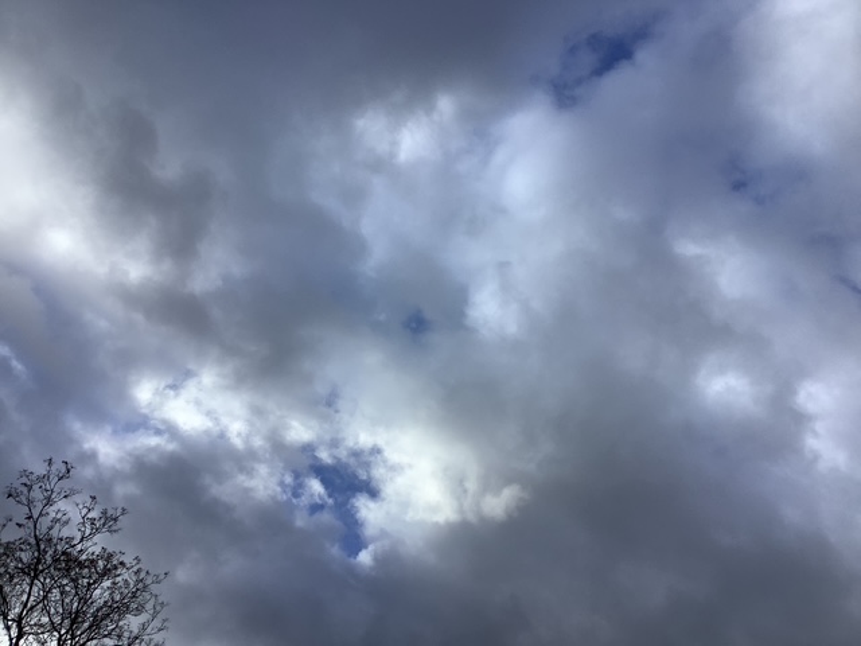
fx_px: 771
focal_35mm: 31
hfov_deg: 58.4
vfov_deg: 45.4
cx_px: 430
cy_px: 323
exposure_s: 1/2092
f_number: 2.4
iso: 25
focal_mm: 3.3
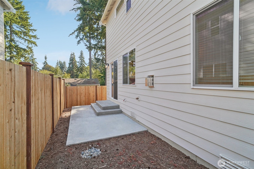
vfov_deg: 73.7
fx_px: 113
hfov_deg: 96.7
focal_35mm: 16
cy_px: 84
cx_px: 127
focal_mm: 16
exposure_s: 1/400
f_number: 8
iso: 1600
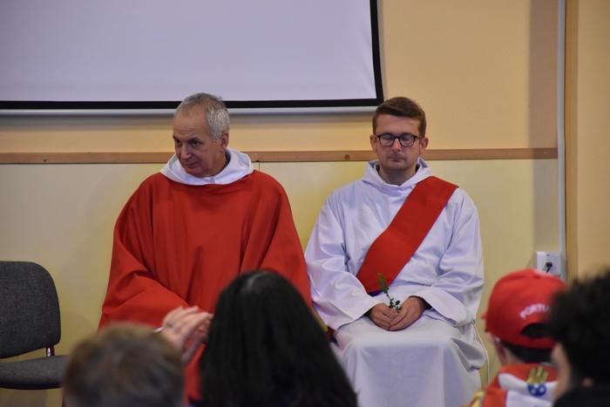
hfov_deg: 9.8
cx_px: 305
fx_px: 3559
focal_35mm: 210
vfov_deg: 6.5
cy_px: 204
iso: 2500
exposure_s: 1/125
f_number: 5.6
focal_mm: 140
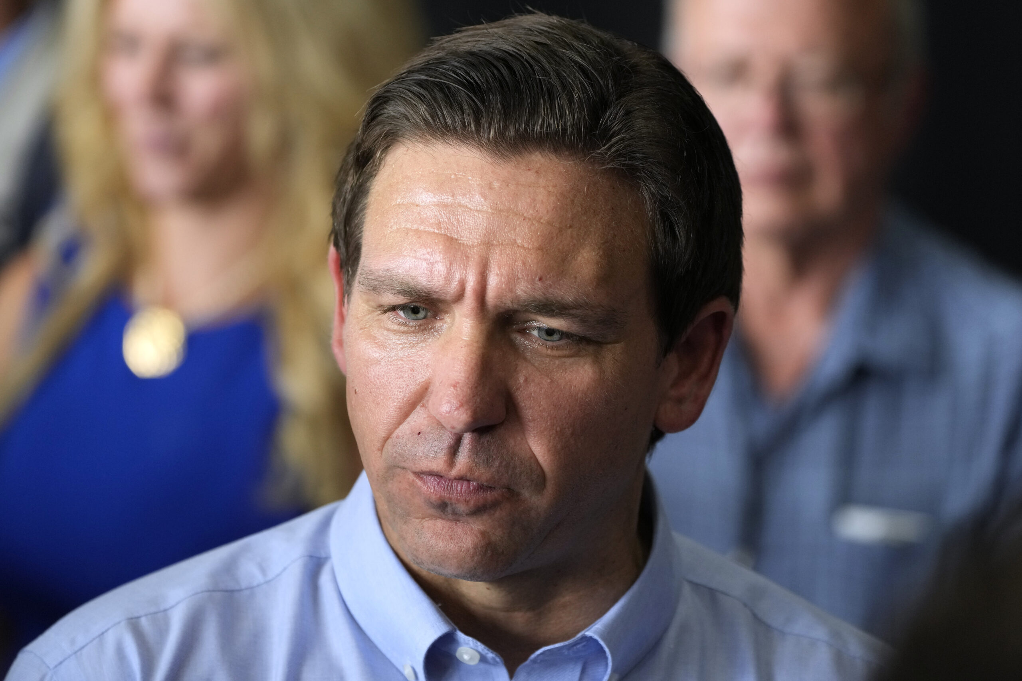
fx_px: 6756
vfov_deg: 5.8
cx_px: 511
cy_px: 340
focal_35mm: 238
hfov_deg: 8.7
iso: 2500
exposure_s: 1/320
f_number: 5.6
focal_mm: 238
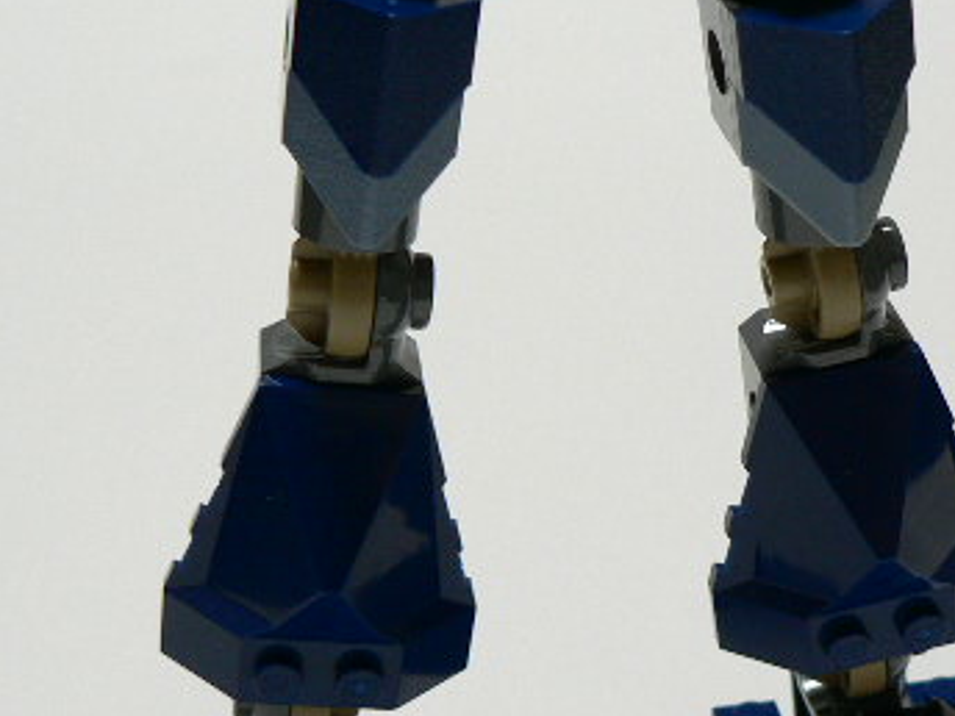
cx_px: 511
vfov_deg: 21.9
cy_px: 452
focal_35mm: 67
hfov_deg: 29.0
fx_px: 1848
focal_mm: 6
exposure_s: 1/15
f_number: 2.8
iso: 150
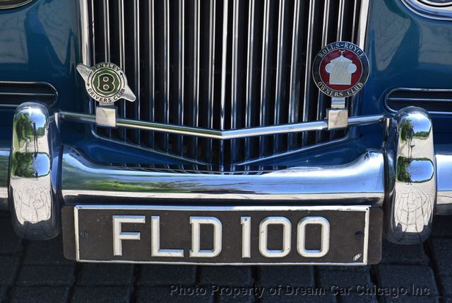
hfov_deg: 17.0
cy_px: 152
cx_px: 226
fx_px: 1508
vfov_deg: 11.4
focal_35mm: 120
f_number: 8
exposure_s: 1/500
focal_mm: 80
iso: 320
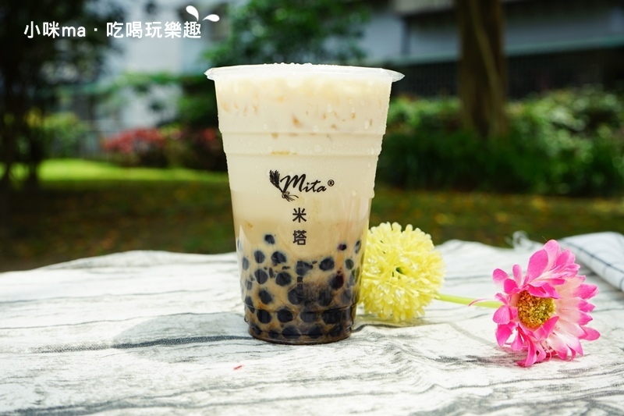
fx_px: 710
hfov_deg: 47.4
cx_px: 312
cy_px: 208
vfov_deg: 32.6
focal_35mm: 41
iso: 100
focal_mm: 41
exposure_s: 1/100
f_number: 8
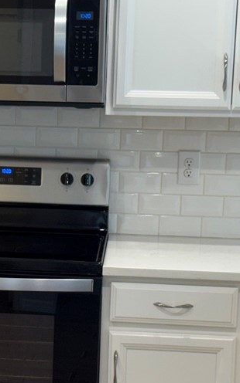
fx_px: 1099
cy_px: 245
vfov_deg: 19.8
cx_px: 36
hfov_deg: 12.4
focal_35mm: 105
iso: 100
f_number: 1.78
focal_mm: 6.76
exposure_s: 1/60
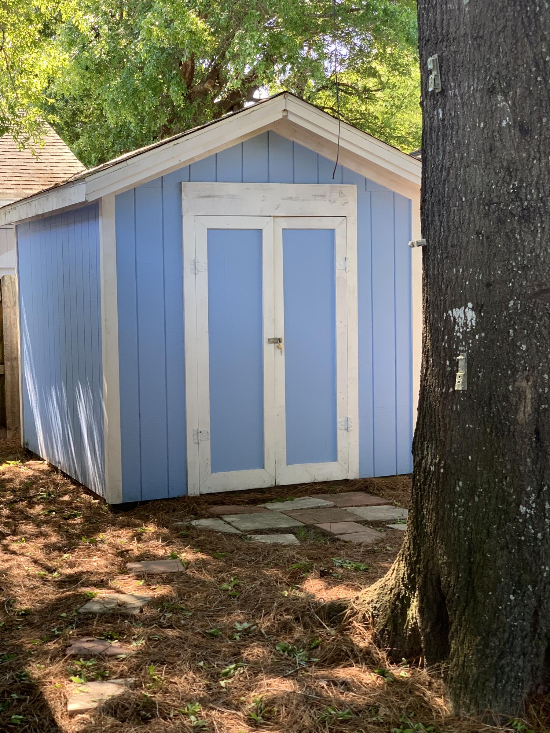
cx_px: 275
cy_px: 366
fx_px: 1102
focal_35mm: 52
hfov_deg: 28.0
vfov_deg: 36.8
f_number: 2.4
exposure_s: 1/122
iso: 64
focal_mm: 6
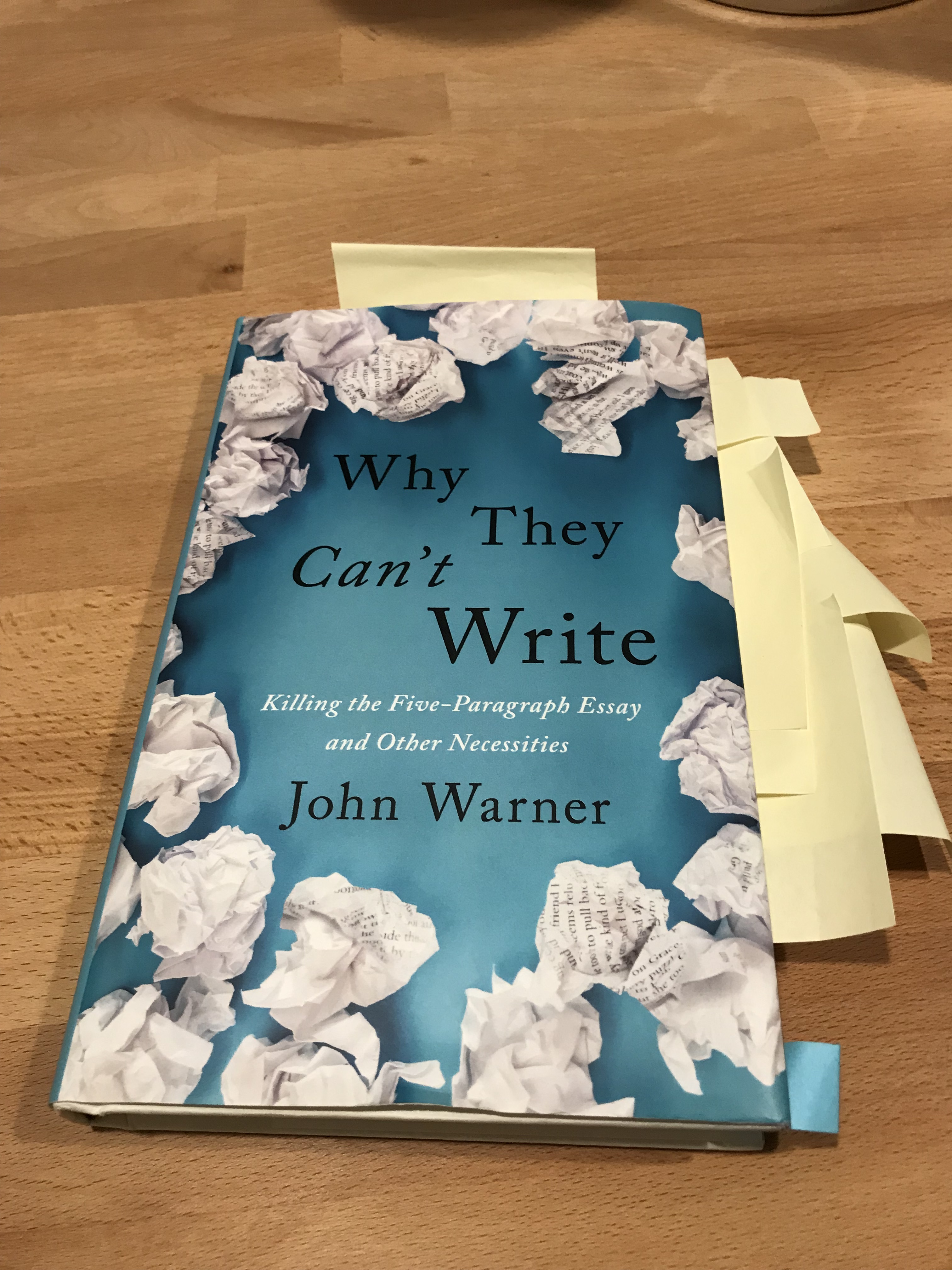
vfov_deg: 63.4
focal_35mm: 28
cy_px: 635
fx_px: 1027
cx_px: 476
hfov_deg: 49.7
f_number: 1.8
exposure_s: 1/24
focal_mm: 3.99
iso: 40
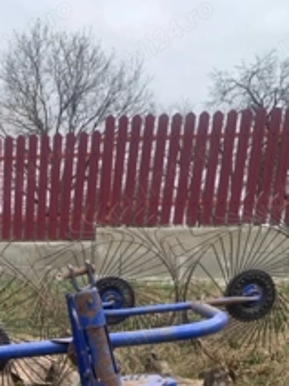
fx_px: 545
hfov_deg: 28.9
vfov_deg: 36.4
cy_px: 351
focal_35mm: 49
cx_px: 49
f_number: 1.8
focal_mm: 4.25
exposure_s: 1/446
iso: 25
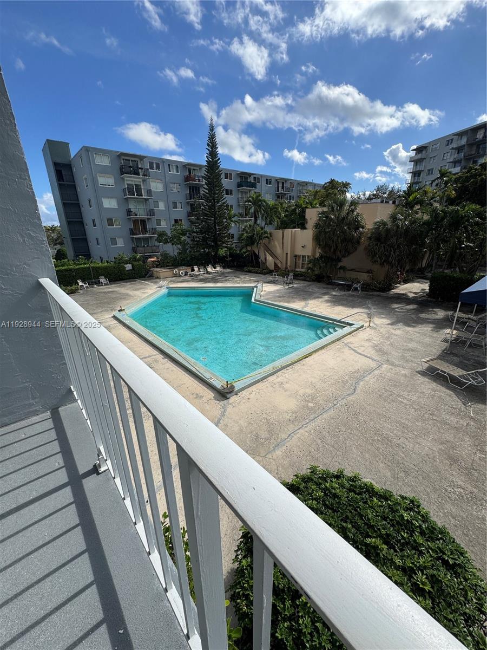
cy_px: 325
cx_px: 244
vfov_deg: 102.1
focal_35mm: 14
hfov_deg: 85.7
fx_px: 263
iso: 50
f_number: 2.2
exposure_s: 1/2028
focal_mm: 2.22
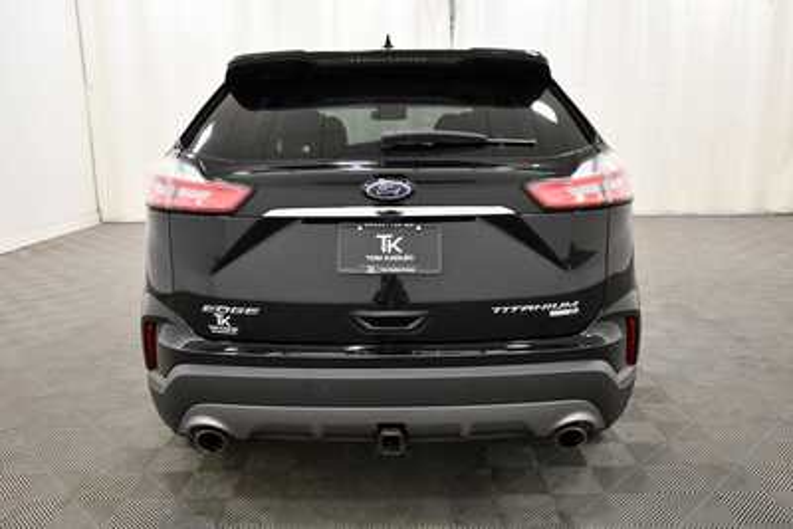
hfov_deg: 61.9
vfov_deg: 43.6
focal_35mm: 30
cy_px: 264
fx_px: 661
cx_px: 396
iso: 1600
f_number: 5.6
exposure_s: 1/125
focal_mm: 20
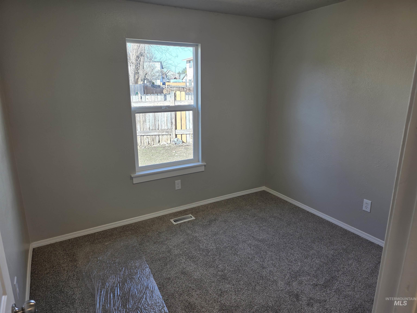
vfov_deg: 58.9
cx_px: 208
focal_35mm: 23
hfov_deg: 73.9
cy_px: 156
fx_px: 277
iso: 40
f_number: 1.7
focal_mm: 6.3
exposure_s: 1/120
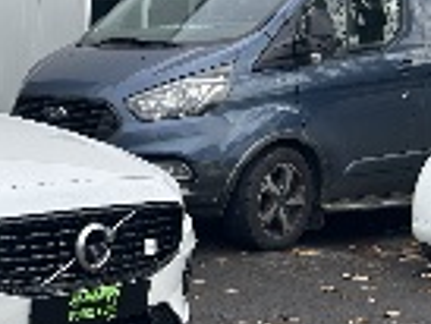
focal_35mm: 79
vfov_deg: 18.7
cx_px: -186
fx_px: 984
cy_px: 154
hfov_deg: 21.4
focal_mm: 5.7
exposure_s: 1/1224
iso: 50
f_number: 1.5
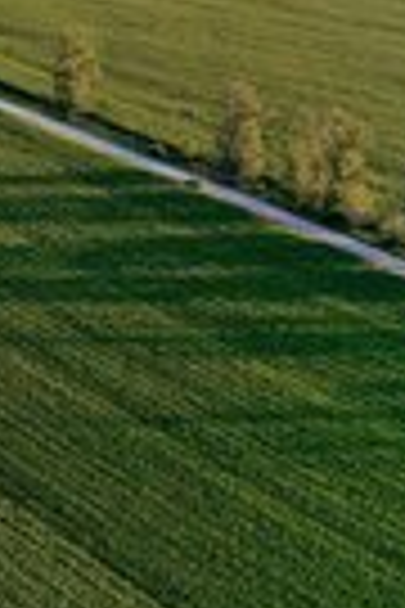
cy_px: 23
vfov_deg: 23.6
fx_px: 1401
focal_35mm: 83
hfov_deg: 15.7
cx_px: -99
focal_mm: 6.72
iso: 110
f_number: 1.7
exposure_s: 1/800
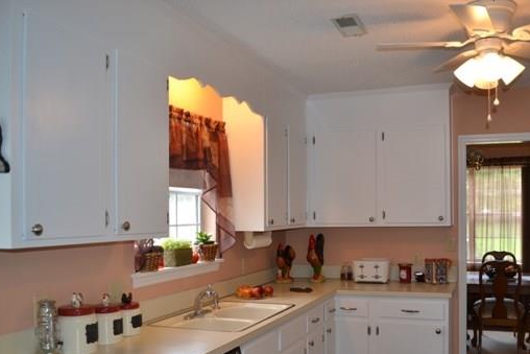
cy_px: 222
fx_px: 501
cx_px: 307
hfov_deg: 55.5
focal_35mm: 34
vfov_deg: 38.7
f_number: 4
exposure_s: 1/80
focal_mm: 18
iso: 400
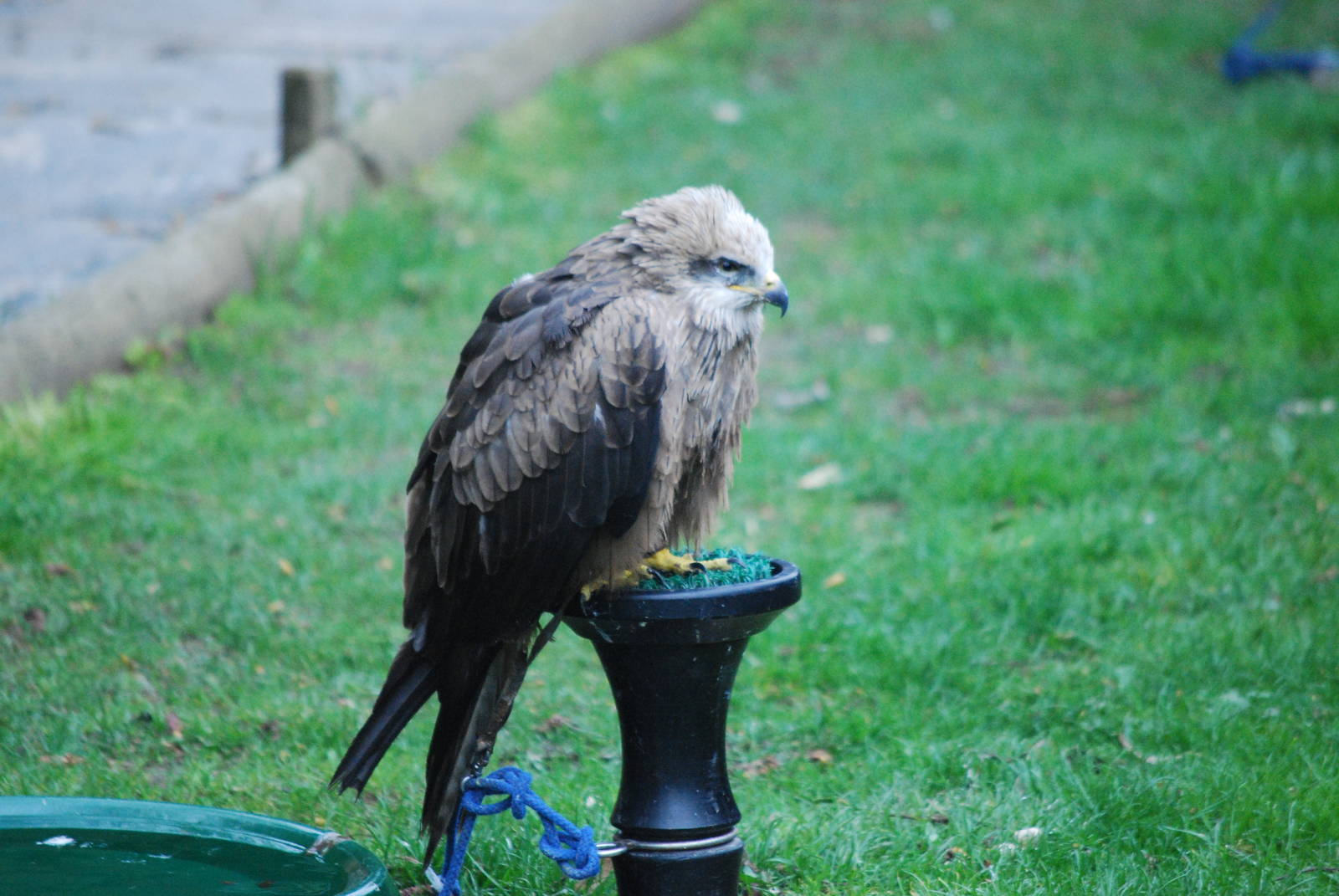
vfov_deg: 4.6
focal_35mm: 300
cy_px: 448
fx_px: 11171
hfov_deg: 6.9
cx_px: 670
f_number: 5.6
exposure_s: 1/100
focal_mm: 200
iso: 1600
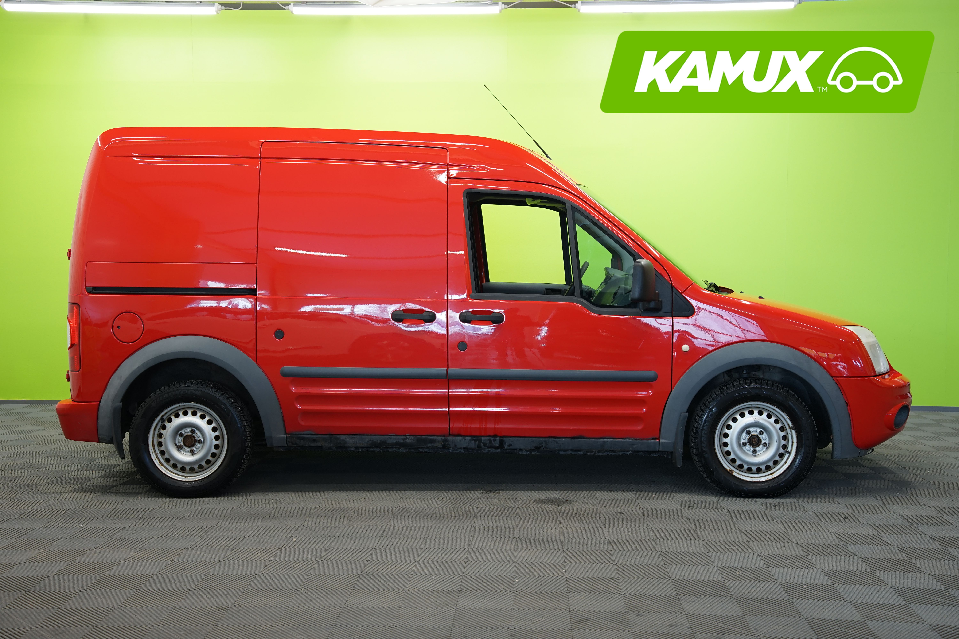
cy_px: 320
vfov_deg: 31.9
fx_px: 1119
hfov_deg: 46.4
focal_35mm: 42
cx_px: 480
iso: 500
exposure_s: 1/15
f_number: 5.6
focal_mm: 42
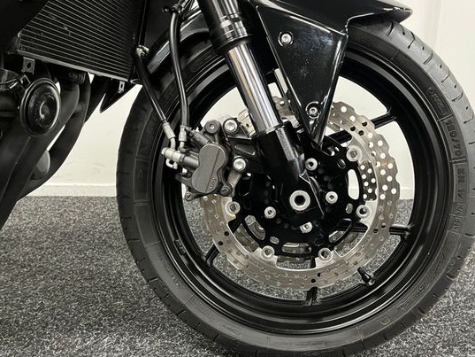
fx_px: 425
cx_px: 264
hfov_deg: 58.2
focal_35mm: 31
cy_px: 192
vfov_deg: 45.4
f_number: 1.6
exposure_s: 1/33
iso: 500
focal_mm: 5.1
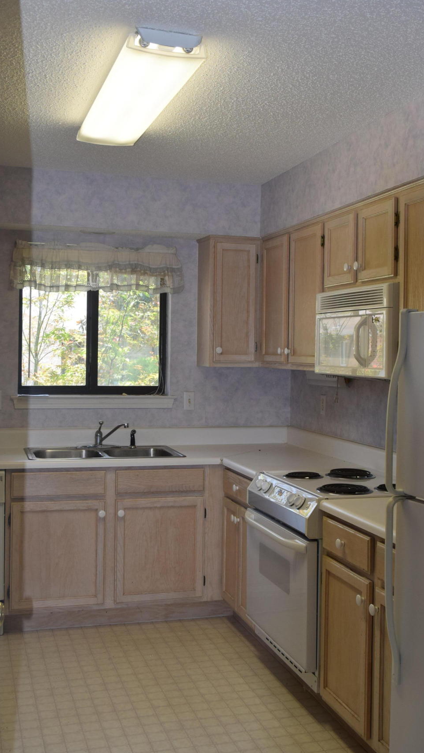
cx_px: 234
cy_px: 350
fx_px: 880
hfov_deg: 27.1
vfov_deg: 46.4
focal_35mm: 44
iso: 500
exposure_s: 1/125
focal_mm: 24
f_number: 5.6
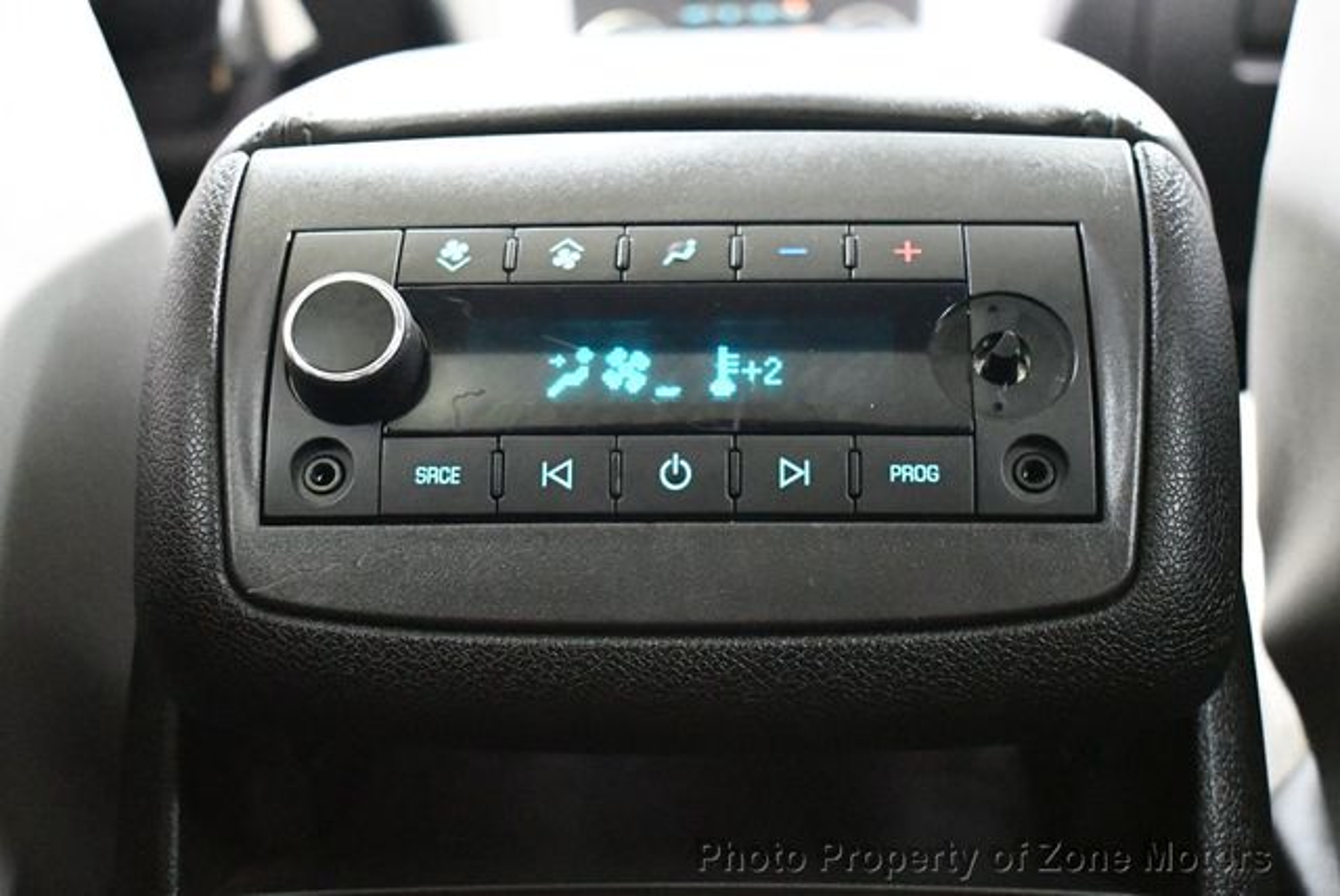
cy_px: 448
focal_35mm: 54
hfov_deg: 36.8
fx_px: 2012
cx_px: 670
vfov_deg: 25.1
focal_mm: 27
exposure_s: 1/40
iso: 12800
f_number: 4
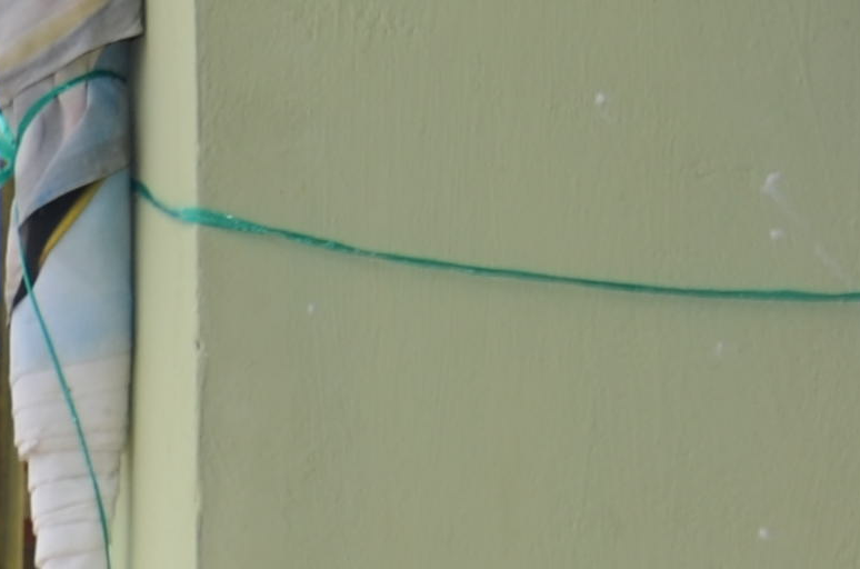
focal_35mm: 172
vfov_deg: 7.5
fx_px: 4099
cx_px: -1578
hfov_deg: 9.7
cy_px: 1307
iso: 100
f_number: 6.3
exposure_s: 1/250
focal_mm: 18
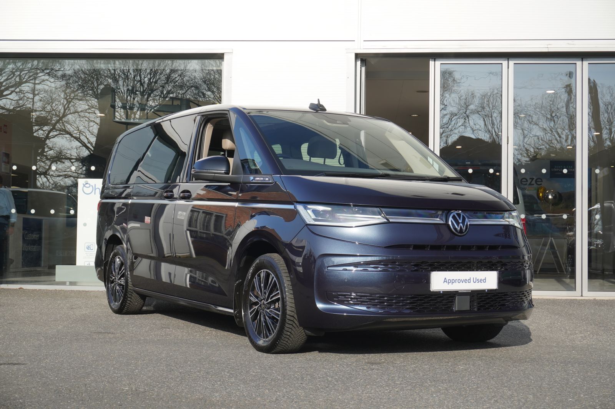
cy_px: 204
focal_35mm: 52
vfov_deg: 25.7
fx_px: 896
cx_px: 308
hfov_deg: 37.9
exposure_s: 1/125
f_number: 7.1
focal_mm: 35
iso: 100
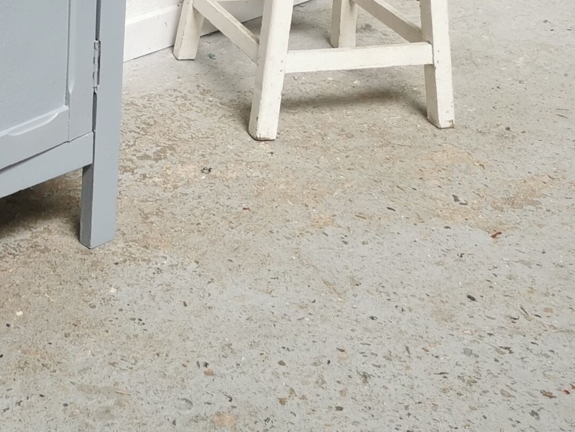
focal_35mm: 91
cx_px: -233
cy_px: -185
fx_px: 1512
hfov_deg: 19.4
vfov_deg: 15.2
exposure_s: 1/271
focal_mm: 5.58
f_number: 1.8
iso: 50
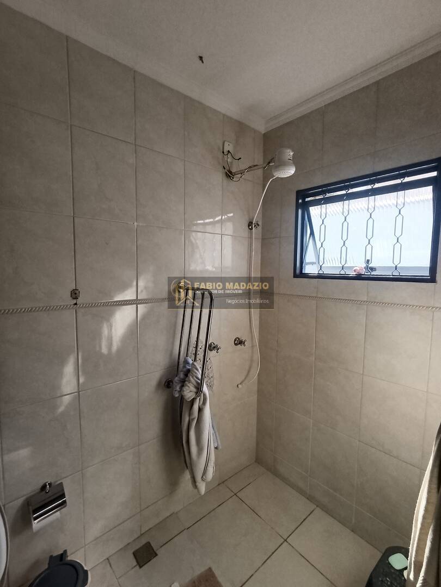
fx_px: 272
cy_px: 294
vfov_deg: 94.5
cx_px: 220
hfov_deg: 78.1
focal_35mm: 16
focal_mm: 1.65
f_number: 2.2
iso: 100
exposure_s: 1/120
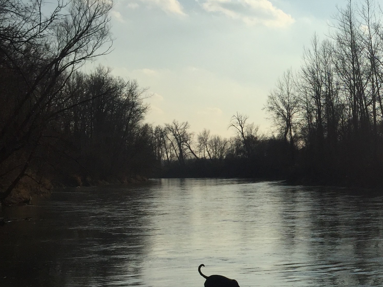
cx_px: 412
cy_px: 187
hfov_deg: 27.8
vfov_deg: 22.8
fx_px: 708
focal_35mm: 64
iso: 32
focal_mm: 4.15
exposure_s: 1/6623
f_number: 2.2
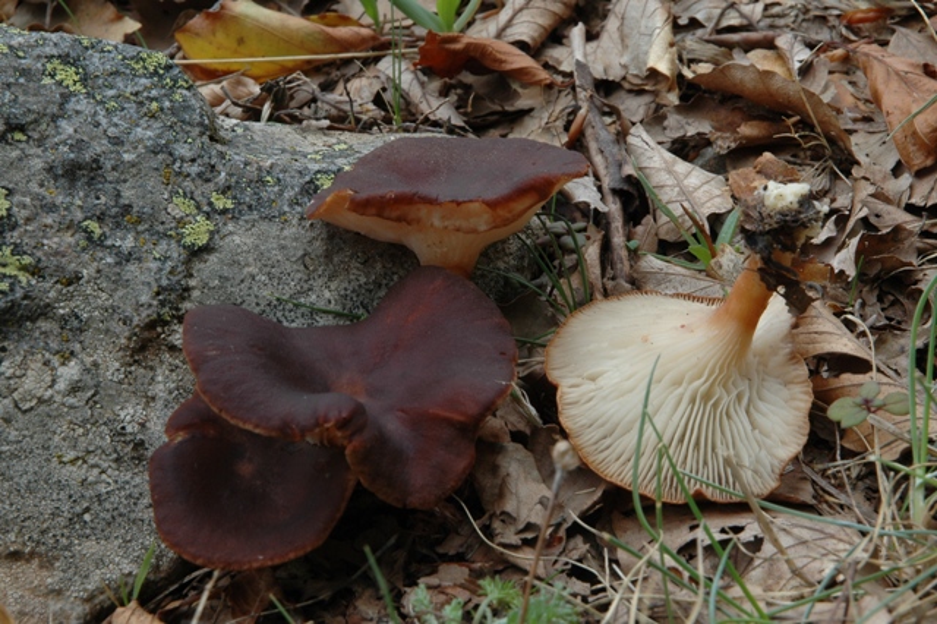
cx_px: 468
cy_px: 312
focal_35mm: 105
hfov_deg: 19.5
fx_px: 2731
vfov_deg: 13.0
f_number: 18
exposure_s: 1/15
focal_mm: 70
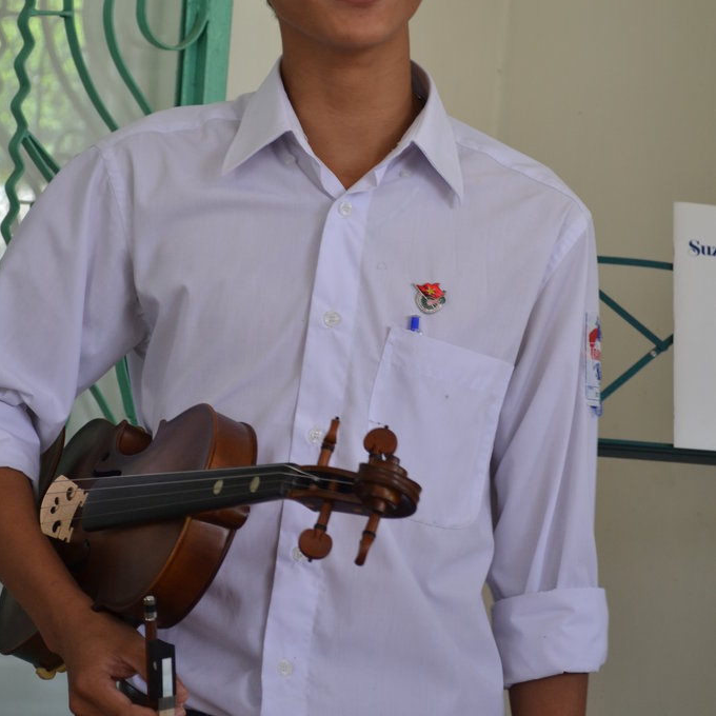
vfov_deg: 16.4
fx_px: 2472
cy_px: 211
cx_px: 357
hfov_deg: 16.5
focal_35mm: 106
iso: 400
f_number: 5.6
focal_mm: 55
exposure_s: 1/30
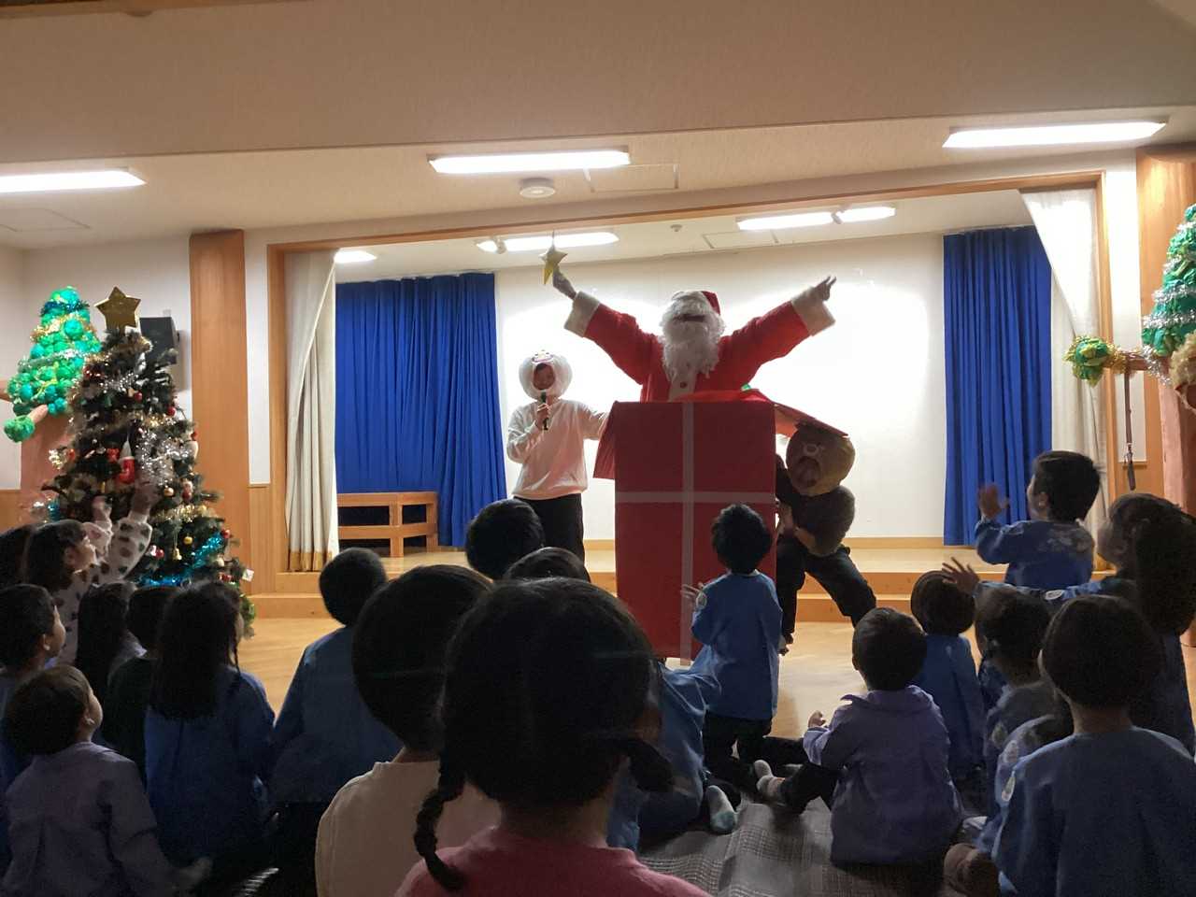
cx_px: 598
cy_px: 448
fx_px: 1071
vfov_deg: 45.4
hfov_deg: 58.4
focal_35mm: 31
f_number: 2.4
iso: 250
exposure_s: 1/50
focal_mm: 3.3
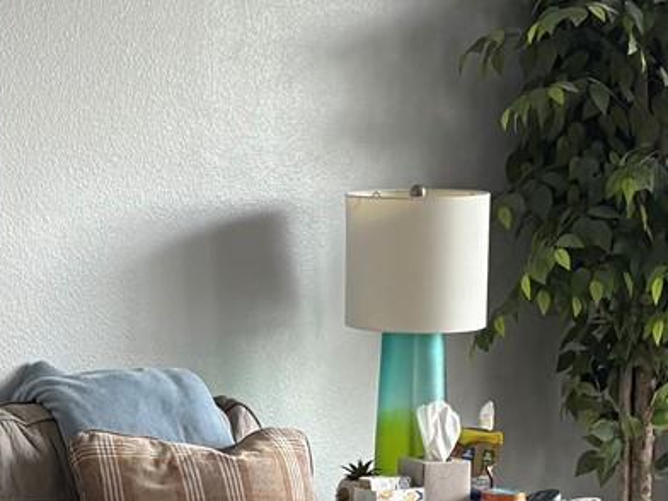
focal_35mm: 106
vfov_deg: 13.9
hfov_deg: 18.5
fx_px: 2046
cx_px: 314
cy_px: 423
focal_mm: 5.96
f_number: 1.6
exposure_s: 1/60
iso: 200
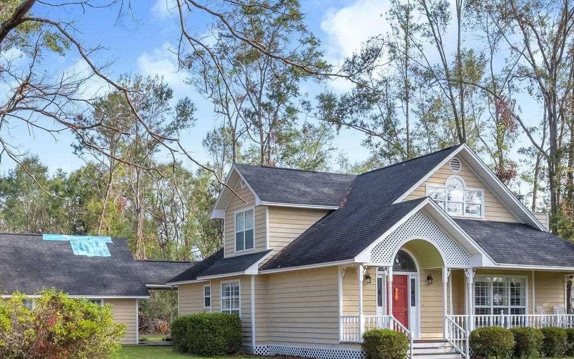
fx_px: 735
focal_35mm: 47
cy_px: 323
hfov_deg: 42.5
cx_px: 245
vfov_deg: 26.5
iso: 250
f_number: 10
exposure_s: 1/160
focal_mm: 16.6
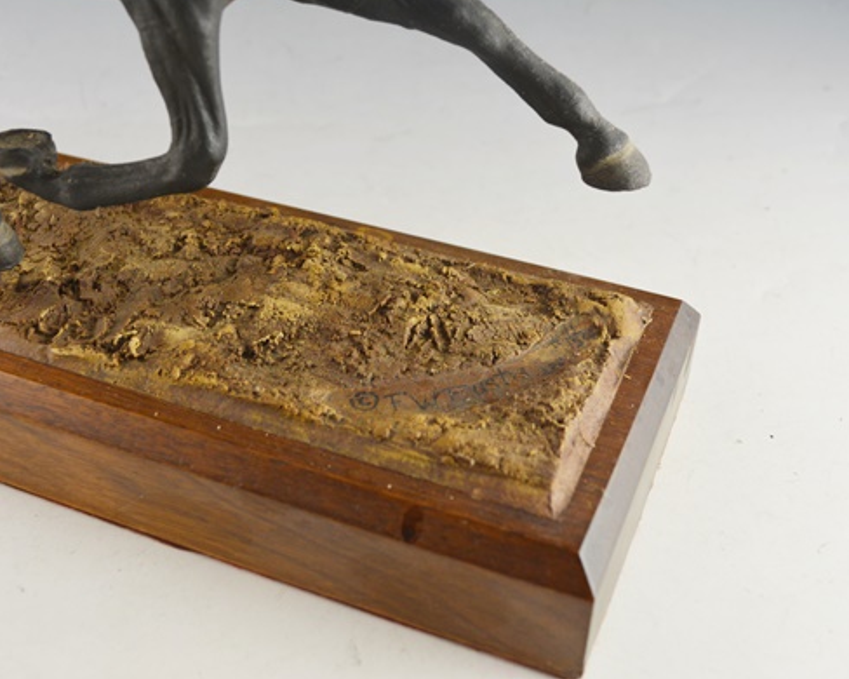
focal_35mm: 45
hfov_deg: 41.1
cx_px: 381
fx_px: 1130
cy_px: 333
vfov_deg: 33.4
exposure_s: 1/125
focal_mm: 26
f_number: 5.6
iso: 400
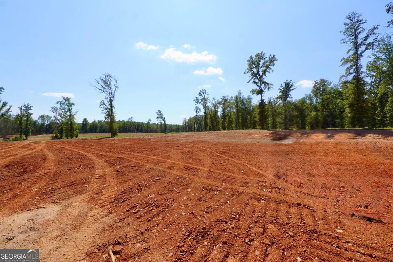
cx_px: 196
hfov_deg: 100.4
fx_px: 164
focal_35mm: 15
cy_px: 131
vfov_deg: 77.3
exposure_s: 1/160
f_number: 10
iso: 100
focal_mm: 10
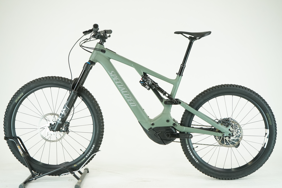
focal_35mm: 49
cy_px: 94
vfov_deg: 27.5
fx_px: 384
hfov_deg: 40.3
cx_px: 141
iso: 1600
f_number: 5.6
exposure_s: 1/200
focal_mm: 49
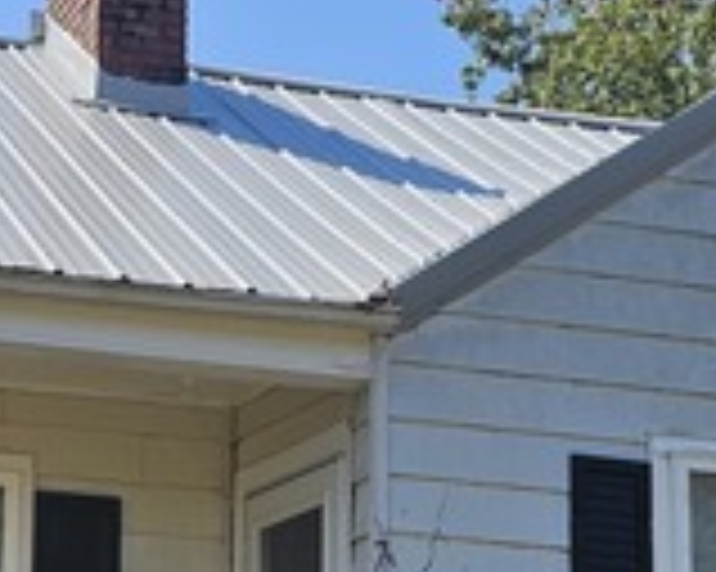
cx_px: 36
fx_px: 2393
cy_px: 455
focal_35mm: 113
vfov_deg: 13.6
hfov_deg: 16.7
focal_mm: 6.3
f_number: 1.7
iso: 20
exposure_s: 1/1225
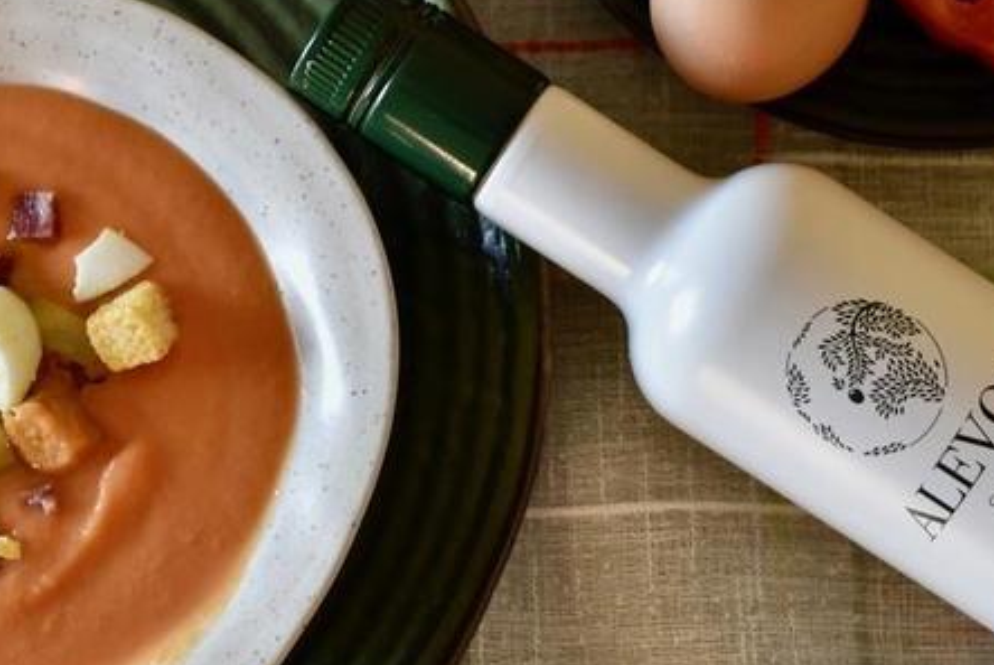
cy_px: 101
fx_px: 3731
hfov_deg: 15.2
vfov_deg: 10.1
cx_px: 383
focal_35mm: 135
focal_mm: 50
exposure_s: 1/100
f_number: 2.8
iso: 400
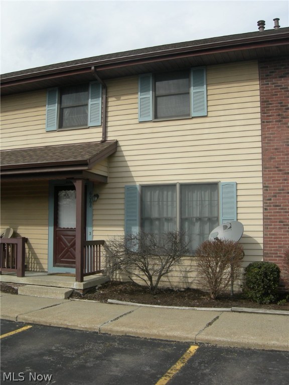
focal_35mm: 36
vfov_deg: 51.4
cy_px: 192
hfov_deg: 39.7
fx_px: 401
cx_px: 144
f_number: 6
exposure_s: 1/260
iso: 64
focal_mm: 7.5
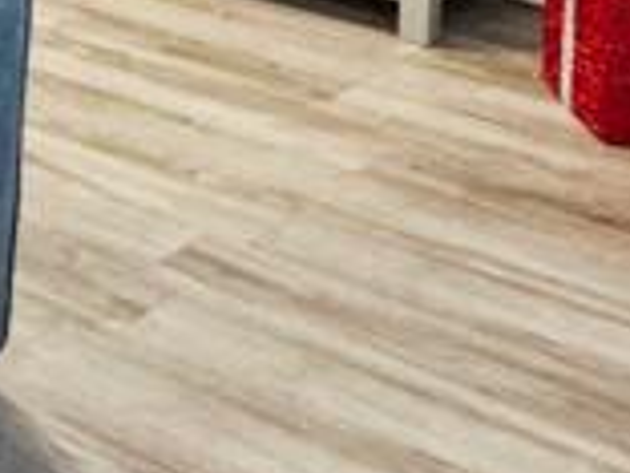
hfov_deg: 19.7
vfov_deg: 13.7
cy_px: -477
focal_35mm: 92
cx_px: -178
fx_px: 1674
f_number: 2.2
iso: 500
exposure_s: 1/51
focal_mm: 2.22
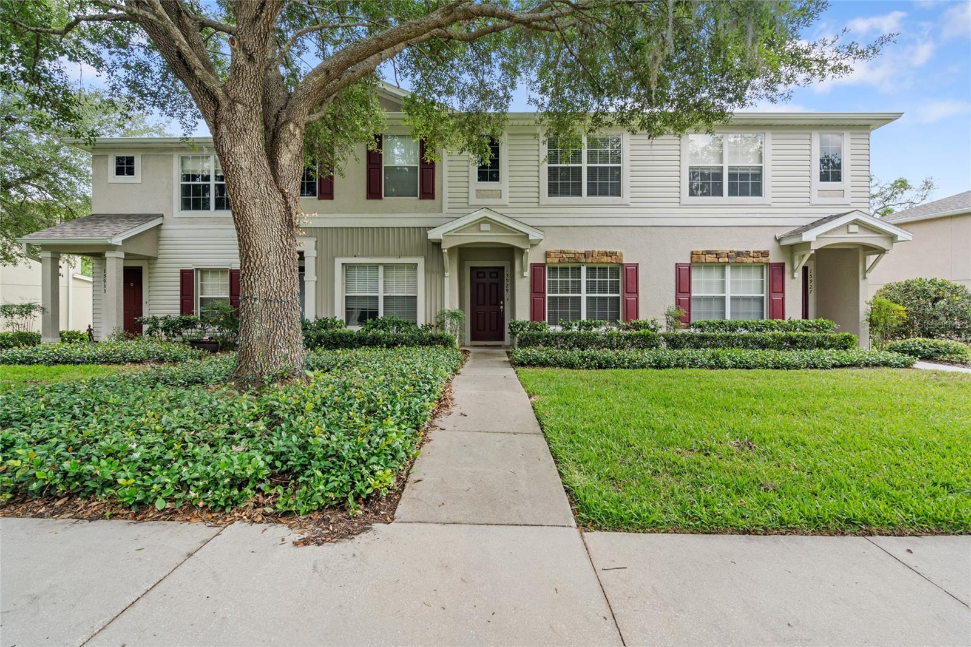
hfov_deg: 96.7
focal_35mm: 16
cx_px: 486
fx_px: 431
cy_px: 324
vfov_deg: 73.7
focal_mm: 16
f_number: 8
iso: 100
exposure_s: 1/13
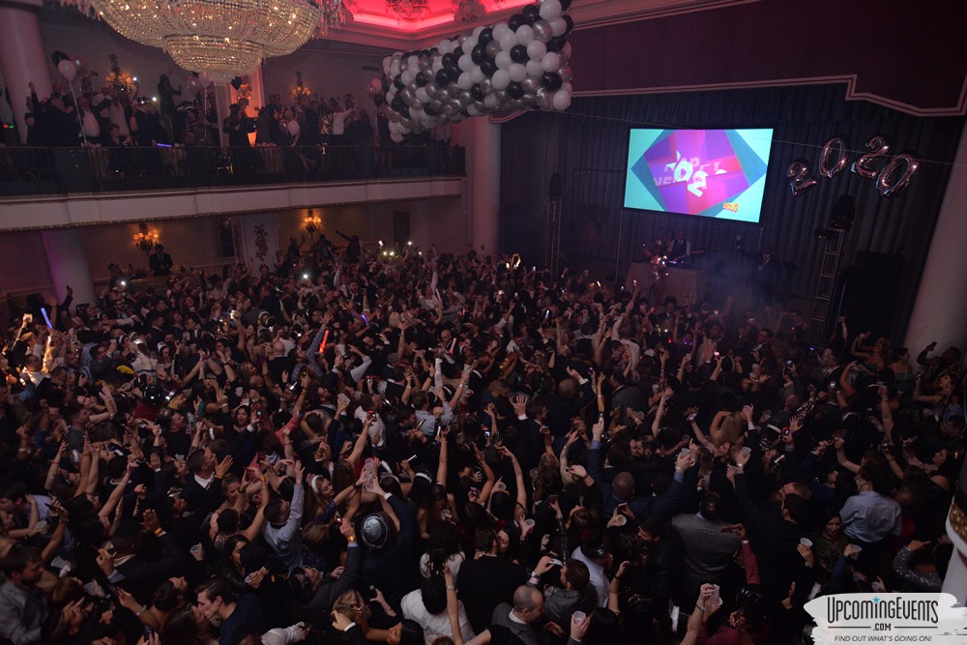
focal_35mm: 20
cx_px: 484
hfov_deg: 84.0
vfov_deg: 61.9
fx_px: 537
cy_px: 322
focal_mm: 20
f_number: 4
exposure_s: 1/80
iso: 2000
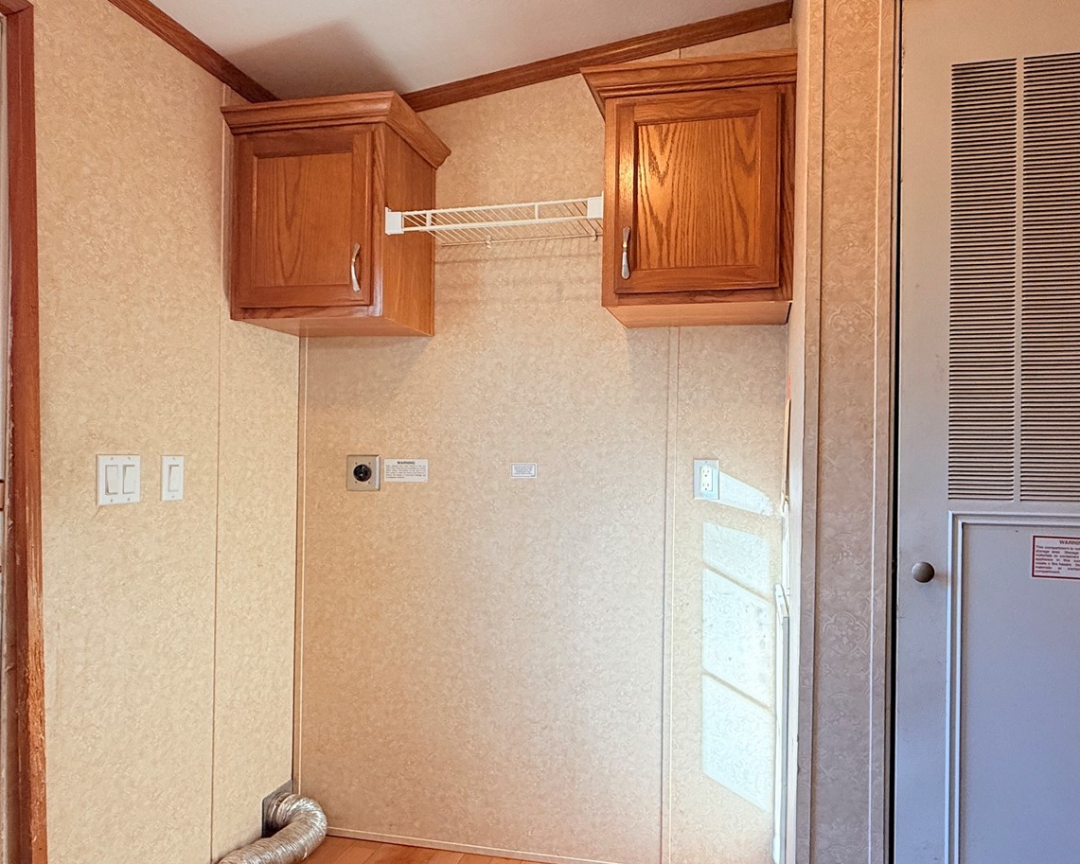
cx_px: 610
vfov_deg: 60.9
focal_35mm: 23
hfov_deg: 72.3
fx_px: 735
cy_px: 454
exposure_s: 1/120
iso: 160
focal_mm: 2.22
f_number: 2.2
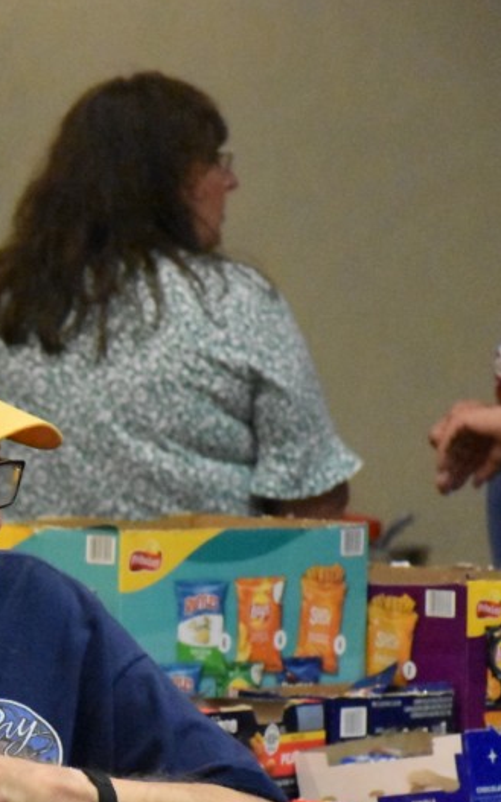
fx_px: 7677
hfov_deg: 3.7
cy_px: 569
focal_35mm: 351
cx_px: -181
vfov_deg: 6.0
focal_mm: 105
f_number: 5.6
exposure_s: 1/125
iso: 12800
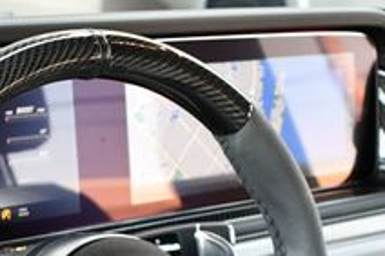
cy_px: 358
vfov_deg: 11.0
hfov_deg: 16.9
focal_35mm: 121
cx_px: 114
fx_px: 1293
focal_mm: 20
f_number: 3.8
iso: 800
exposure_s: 1/200
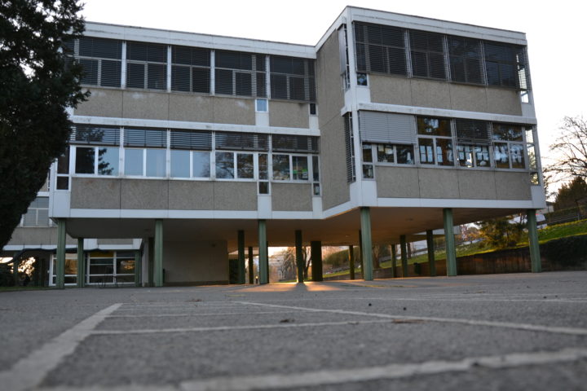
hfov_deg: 59.5
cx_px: 294
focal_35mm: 32
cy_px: 196
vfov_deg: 41.7
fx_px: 514
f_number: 5.6
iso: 250
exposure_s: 1/125
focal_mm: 21
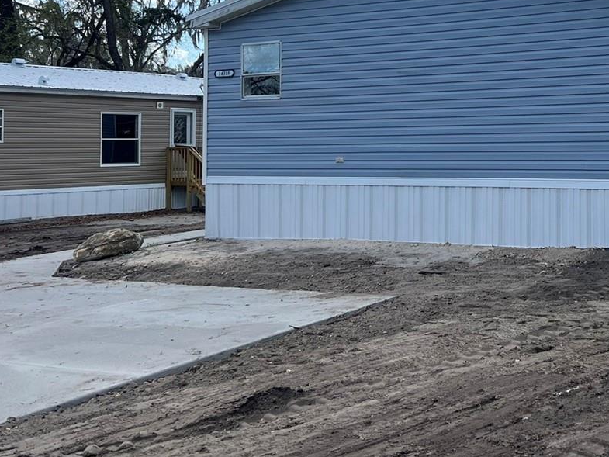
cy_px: 94
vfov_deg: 27.0
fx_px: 933
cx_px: 531
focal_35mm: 53
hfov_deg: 34.4
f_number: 1.5
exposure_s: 1/3356
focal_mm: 5.7
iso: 50
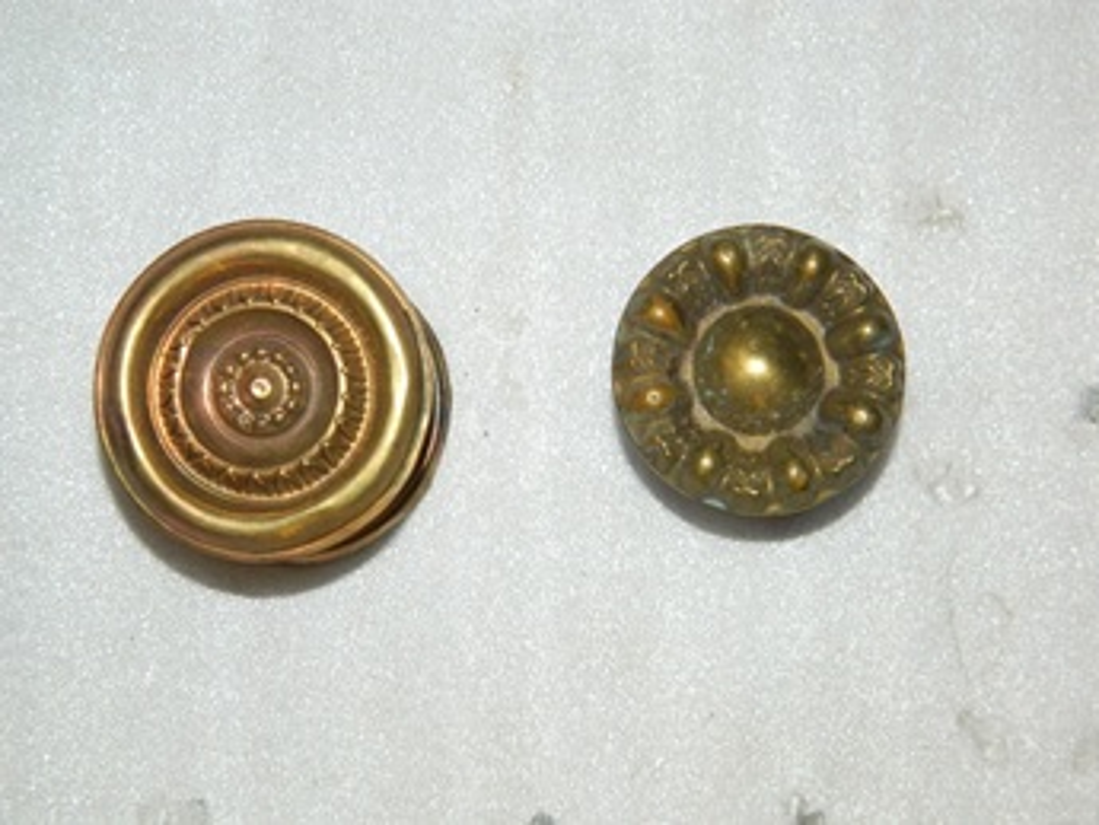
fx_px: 1810
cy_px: 412
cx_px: 550
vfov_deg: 25.7
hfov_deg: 33.8
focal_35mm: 57
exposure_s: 1/30
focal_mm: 10.2
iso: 200
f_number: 3.8
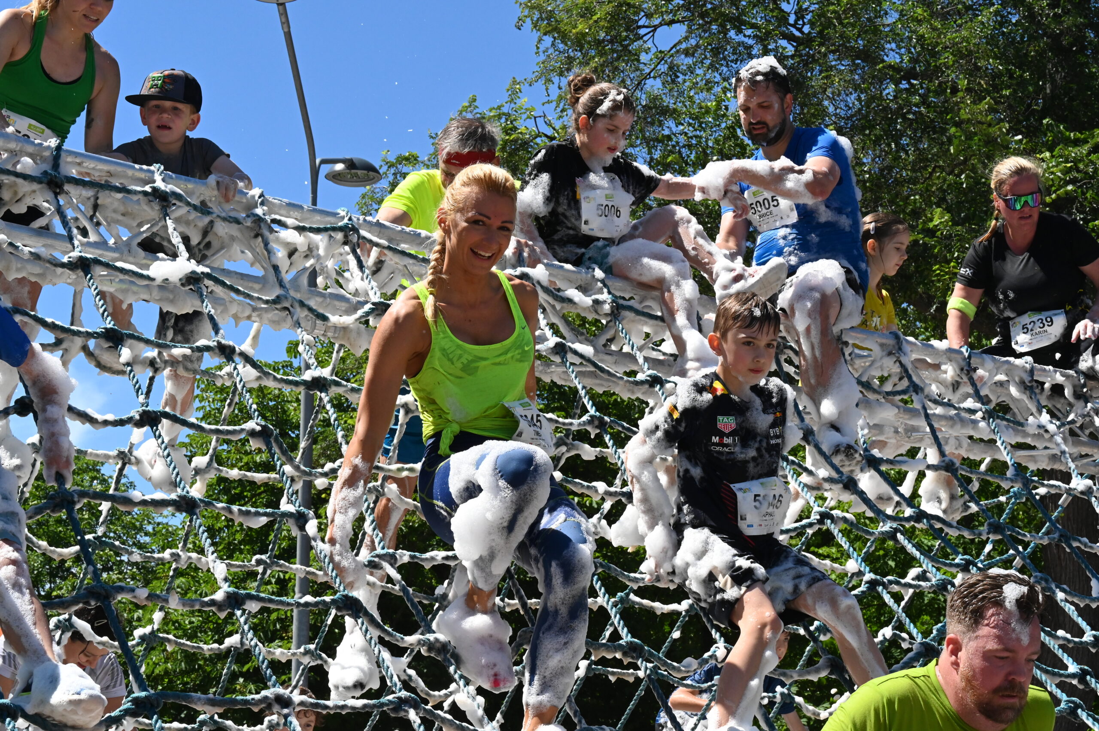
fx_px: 2135
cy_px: 366
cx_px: 550
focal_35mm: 70
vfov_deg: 19.4
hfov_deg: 28.9
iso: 2500
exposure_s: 1/1250
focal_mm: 70
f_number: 20
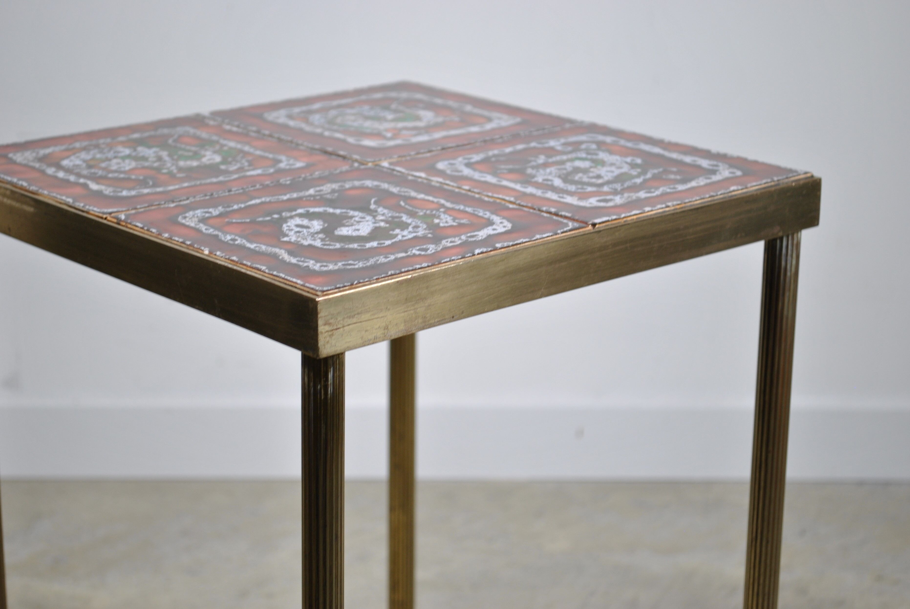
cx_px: 455
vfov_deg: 16.6
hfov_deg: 24.6
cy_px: 304
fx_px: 2088
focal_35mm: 82
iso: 200
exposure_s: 1/25
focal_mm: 55
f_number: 5.6
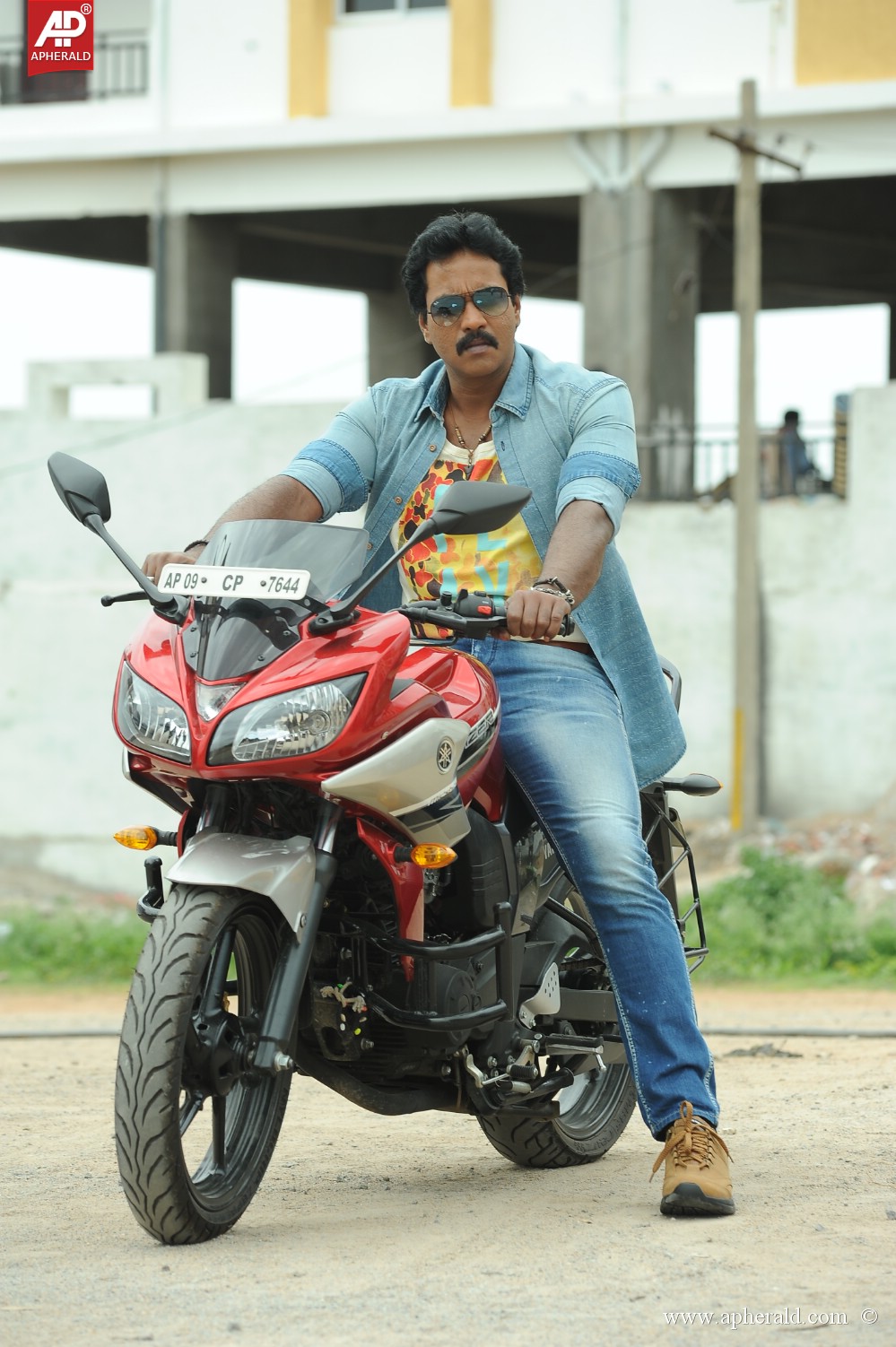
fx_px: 5422
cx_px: 448
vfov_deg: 14.2
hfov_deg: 9.4
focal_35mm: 145
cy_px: 674
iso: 200
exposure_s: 1/320
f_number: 5
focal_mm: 145
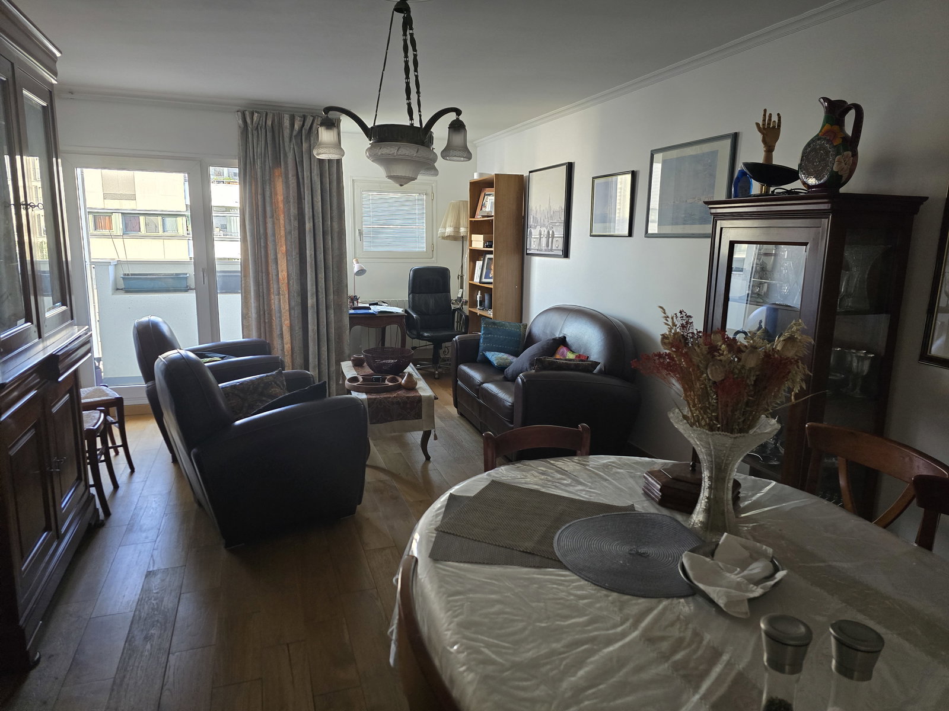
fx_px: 631
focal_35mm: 23
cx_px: 474
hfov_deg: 73.9
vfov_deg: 58.9
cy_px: 356
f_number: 1.7
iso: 640
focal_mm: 6.3
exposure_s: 1/100
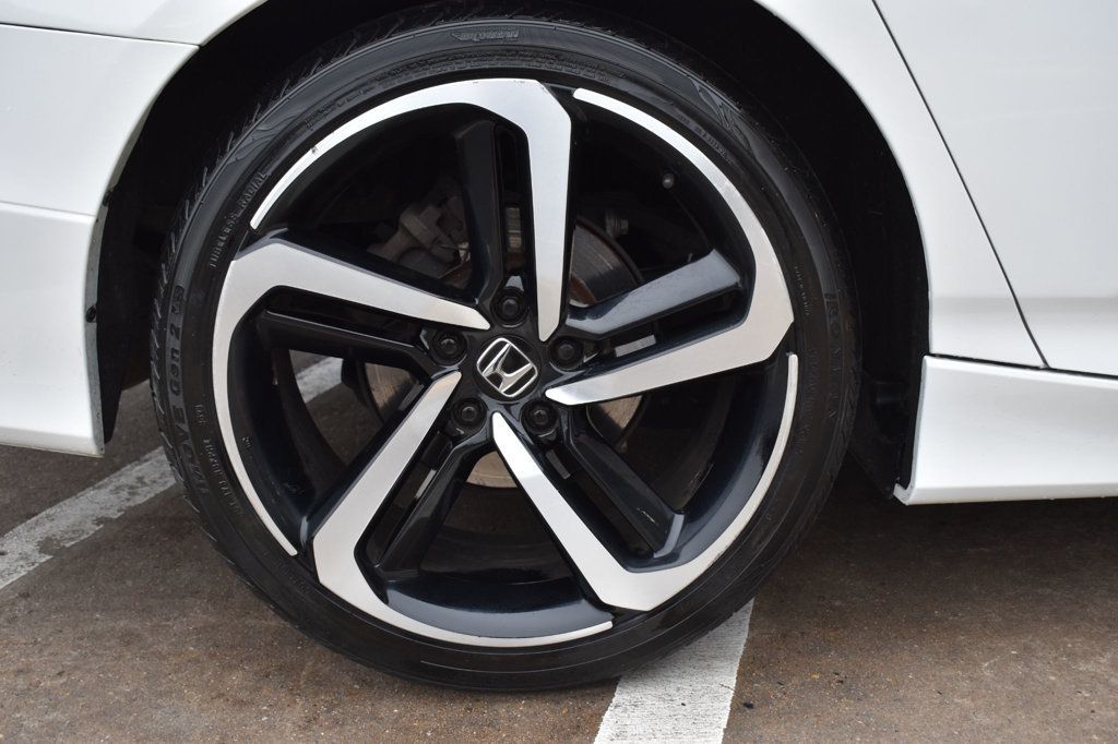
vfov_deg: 33.0
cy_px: 372
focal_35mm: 40
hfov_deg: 47.9
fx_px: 1257
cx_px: 559
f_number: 5.6
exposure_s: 1/125
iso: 400
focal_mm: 27
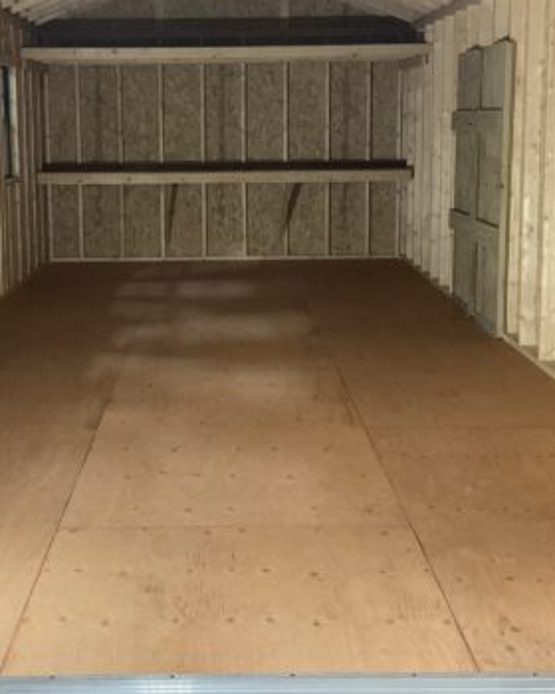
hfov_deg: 27.5
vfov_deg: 34.0
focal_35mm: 55
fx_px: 1129
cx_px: 214
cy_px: 276
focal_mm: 3
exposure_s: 1/60
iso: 200
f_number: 1.8
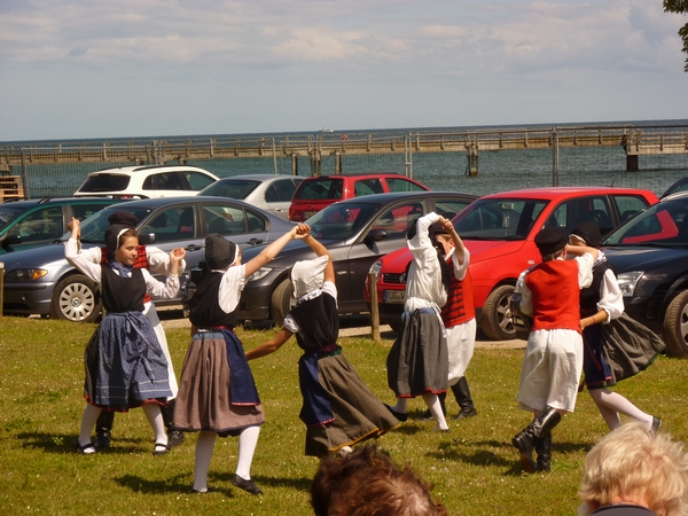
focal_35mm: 147
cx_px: 344
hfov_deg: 13.4
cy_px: 258
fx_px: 2922
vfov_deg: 10.1
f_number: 5.6
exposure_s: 1/500
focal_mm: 24.1
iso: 80
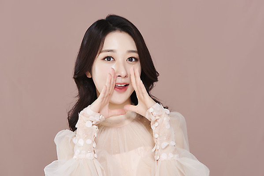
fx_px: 770
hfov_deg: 19.4
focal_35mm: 105
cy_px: 88
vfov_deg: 13.1
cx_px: 132
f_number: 11
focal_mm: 105
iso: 64
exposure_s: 1/125
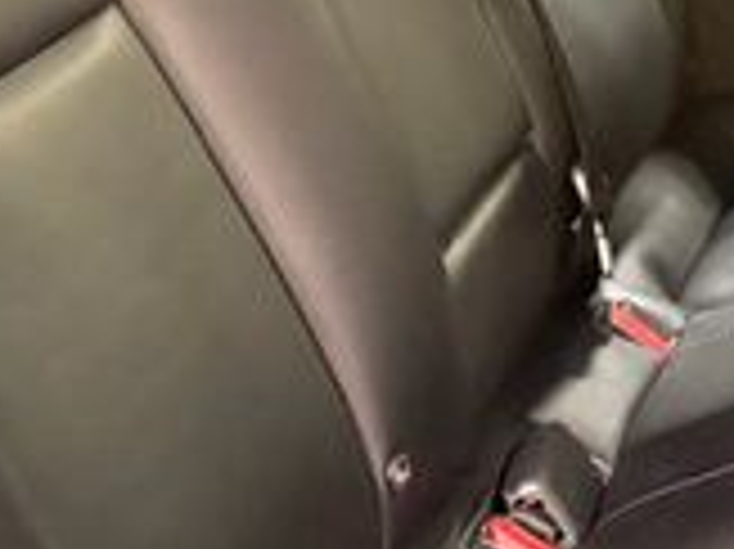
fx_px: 2161
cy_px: -86
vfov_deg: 14.1
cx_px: 612
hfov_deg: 19.0
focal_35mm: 102
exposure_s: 1/30
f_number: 1.6
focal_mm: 5.96
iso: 500
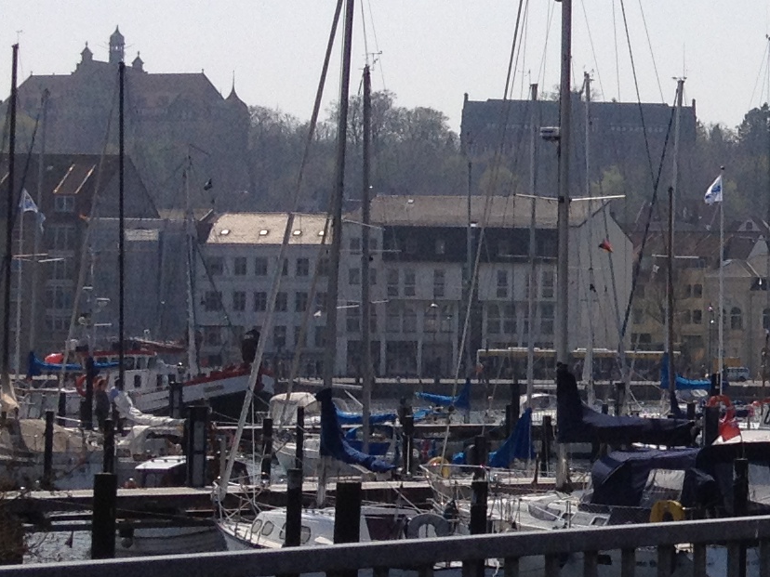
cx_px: 1201
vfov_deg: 10.7
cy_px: 230
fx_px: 3070
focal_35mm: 138
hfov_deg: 13.4
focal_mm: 4.28
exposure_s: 1/3953
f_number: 2.4
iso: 50
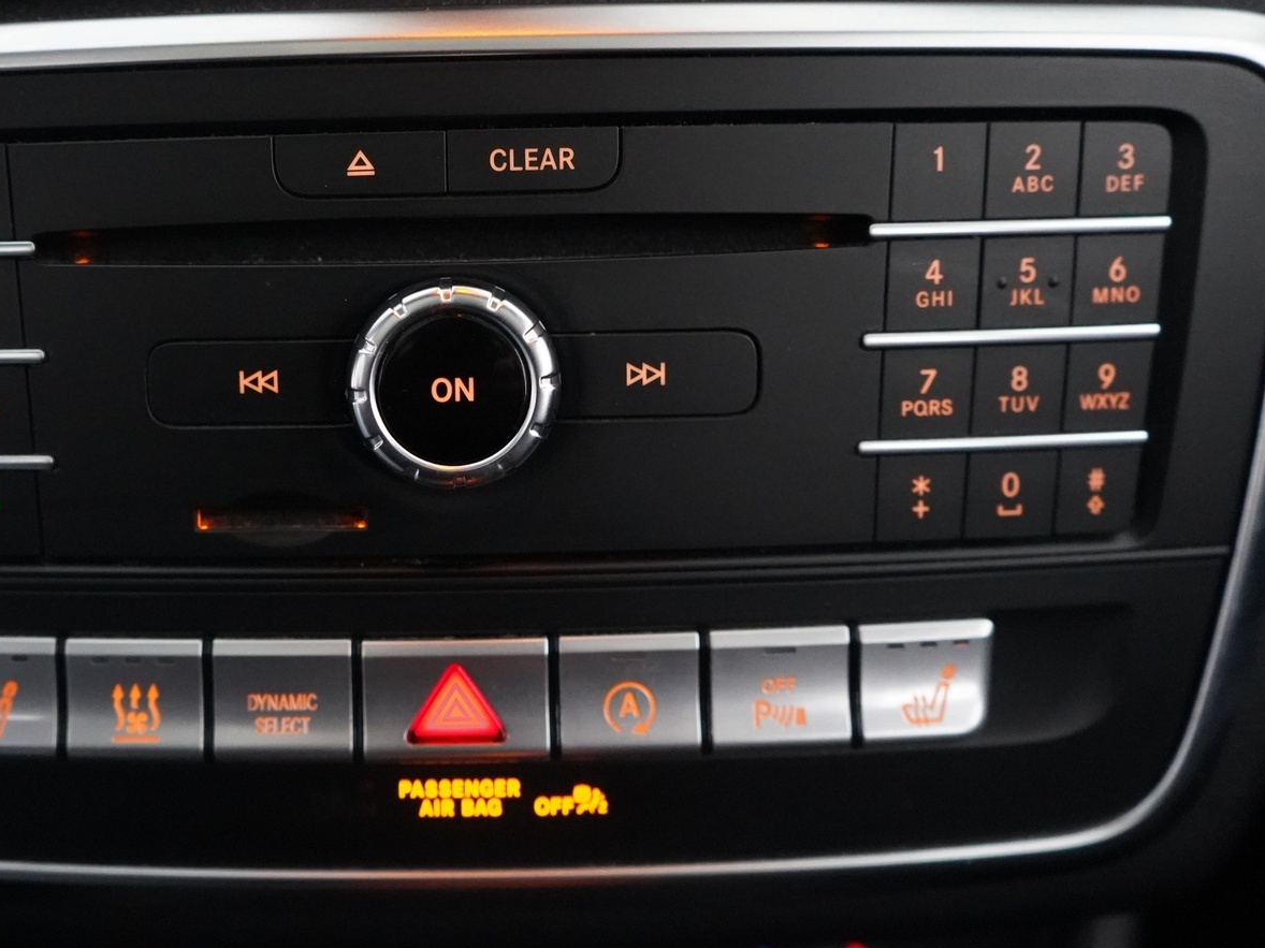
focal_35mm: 41
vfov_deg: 35.0
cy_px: 389
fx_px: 1498
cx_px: 431
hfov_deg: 45.2
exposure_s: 1/80
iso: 12800
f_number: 3.5
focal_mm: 31
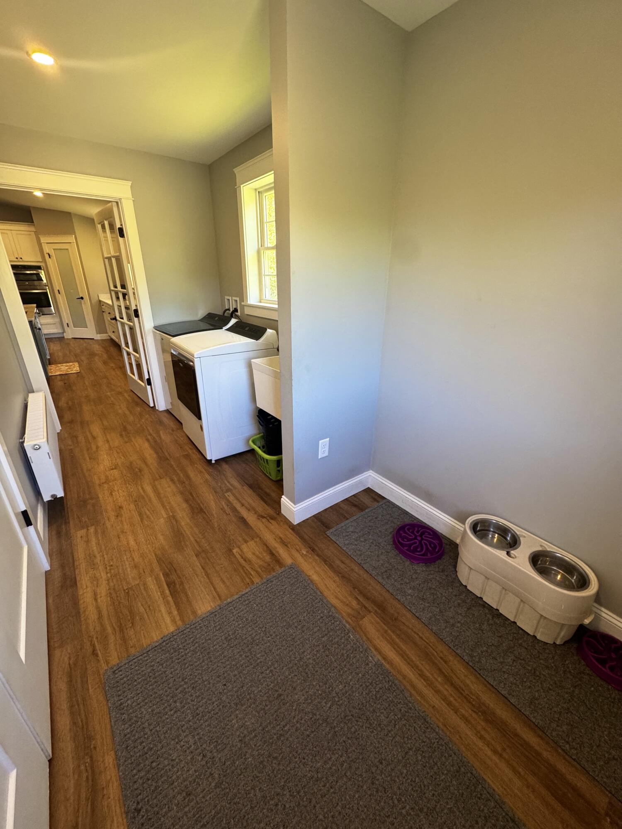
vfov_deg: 102.1
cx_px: 311
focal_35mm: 14
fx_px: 335
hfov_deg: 85.7
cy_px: 414
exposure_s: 1/120
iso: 250
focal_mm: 2.22
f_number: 2.2
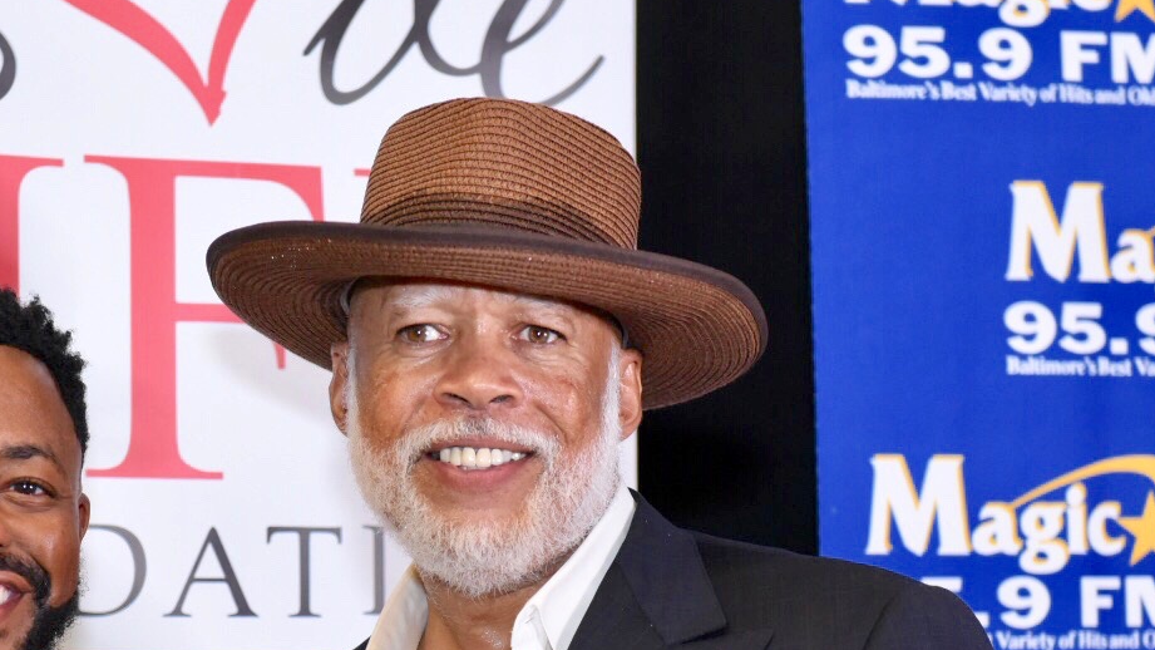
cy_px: 540
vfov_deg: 9.4
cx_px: 464
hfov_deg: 16.6
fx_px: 3951
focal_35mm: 129
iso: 3200
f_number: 3.5
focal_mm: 70
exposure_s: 1/160
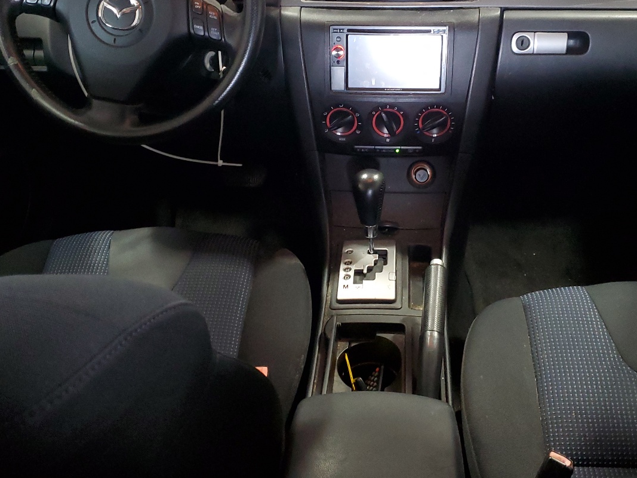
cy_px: 191
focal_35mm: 39
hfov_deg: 47.7
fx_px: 718
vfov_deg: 36.7
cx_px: 362
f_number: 1.5
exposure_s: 1/30
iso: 294
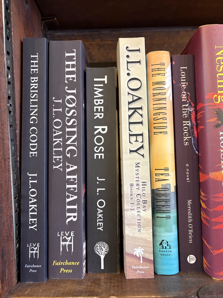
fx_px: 223
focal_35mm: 26
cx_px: 112
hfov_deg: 53.1
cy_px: 149
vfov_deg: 67.3
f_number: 1.6
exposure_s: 1/60
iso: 320
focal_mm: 5.96
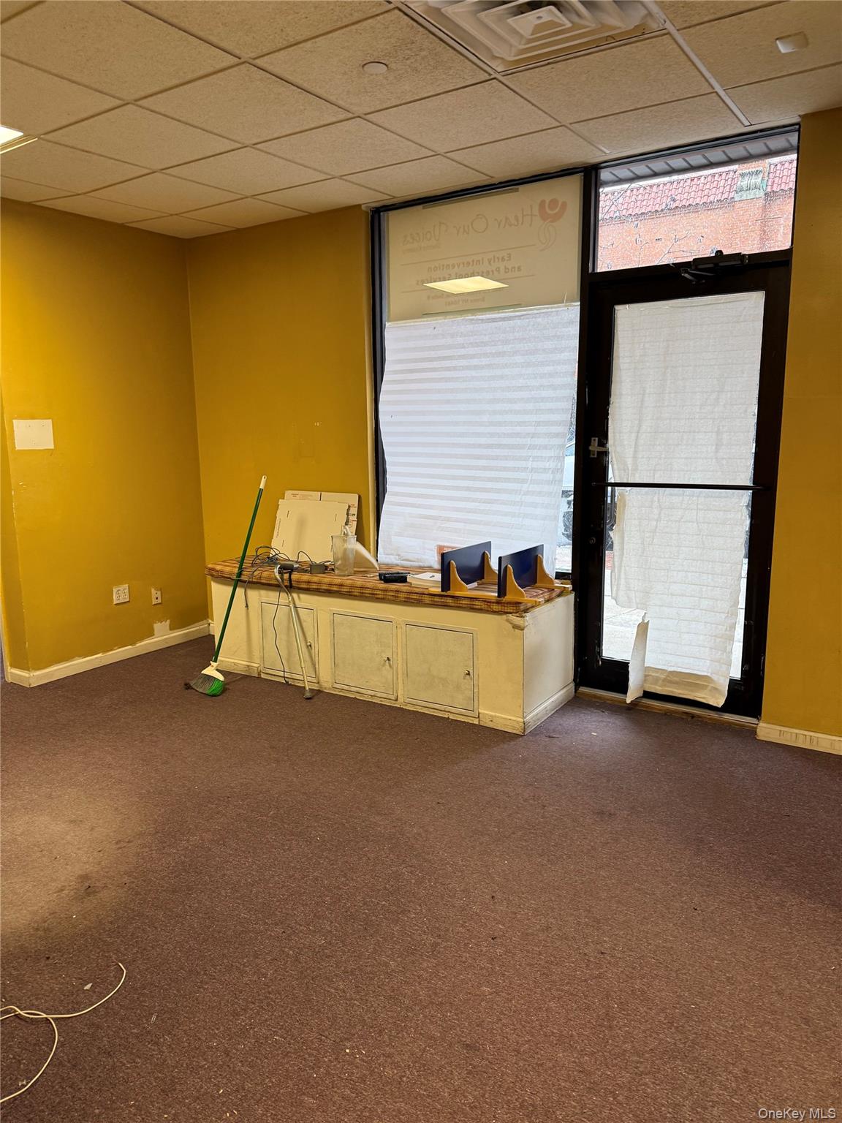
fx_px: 778
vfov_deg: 71.6
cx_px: 421
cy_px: 562
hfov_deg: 56.8
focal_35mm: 24
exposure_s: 1/60
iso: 160
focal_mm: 6.76
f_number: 1.78
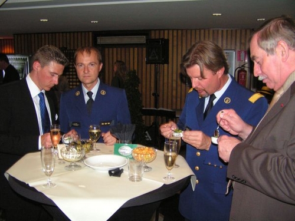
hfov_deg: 49.0
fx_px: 324
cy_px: 110
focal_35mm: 38
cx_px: 148
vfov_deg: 37.7
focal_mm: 6.3
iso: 200
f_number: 2.8
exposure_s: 1/40
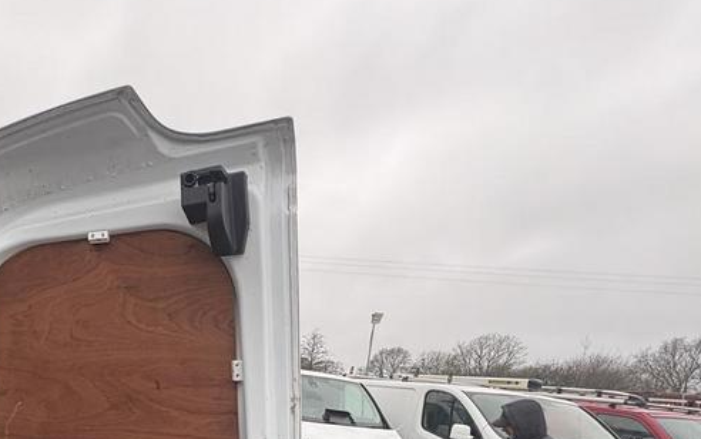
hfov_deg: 62.6
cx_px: 141
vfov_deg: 40.6
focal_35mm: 27
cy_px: 435
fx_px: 516
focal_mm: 2.22
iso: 100
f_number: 2.2
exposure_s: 1/99
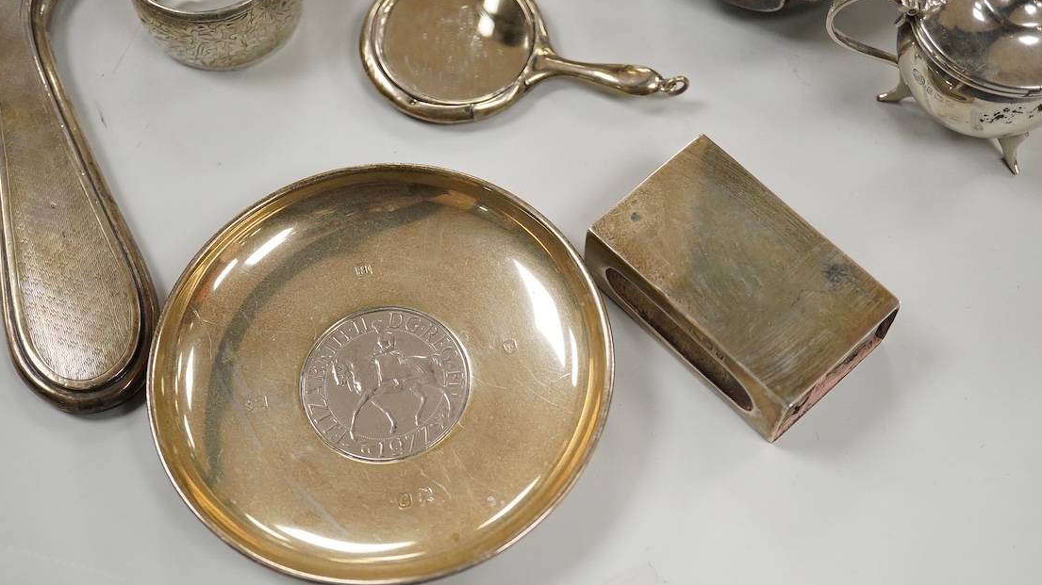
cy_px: 349
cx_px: 521
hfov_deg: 42.9
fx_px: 1326
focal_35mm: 48
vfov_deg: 24.9
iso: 2500
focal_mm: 30
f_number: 3.5
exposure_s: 1/640
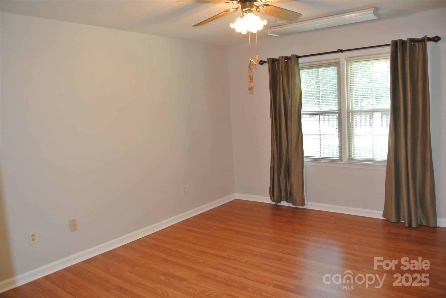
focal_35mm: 27
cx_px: 223
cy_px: 149
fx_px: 335
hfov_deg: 67.3
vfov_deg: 48.0
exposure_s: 1/60
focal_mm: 10
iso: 800
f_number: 3.5
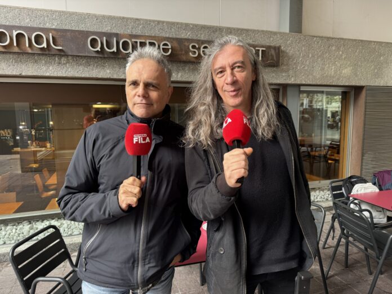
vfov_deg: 56.8
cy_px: 147
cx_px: 196
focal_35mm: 24
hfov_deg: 71.6
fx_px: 272
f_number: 1.78
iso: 64
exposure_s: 1/121
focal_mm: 6.76
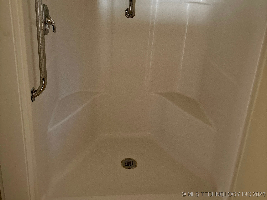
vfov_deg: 53.1
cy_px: 100
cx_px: 134
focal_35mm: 26
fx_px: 201
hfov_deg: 67.3
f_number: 1.6
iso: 640
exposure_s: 1/40
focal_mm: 5.96
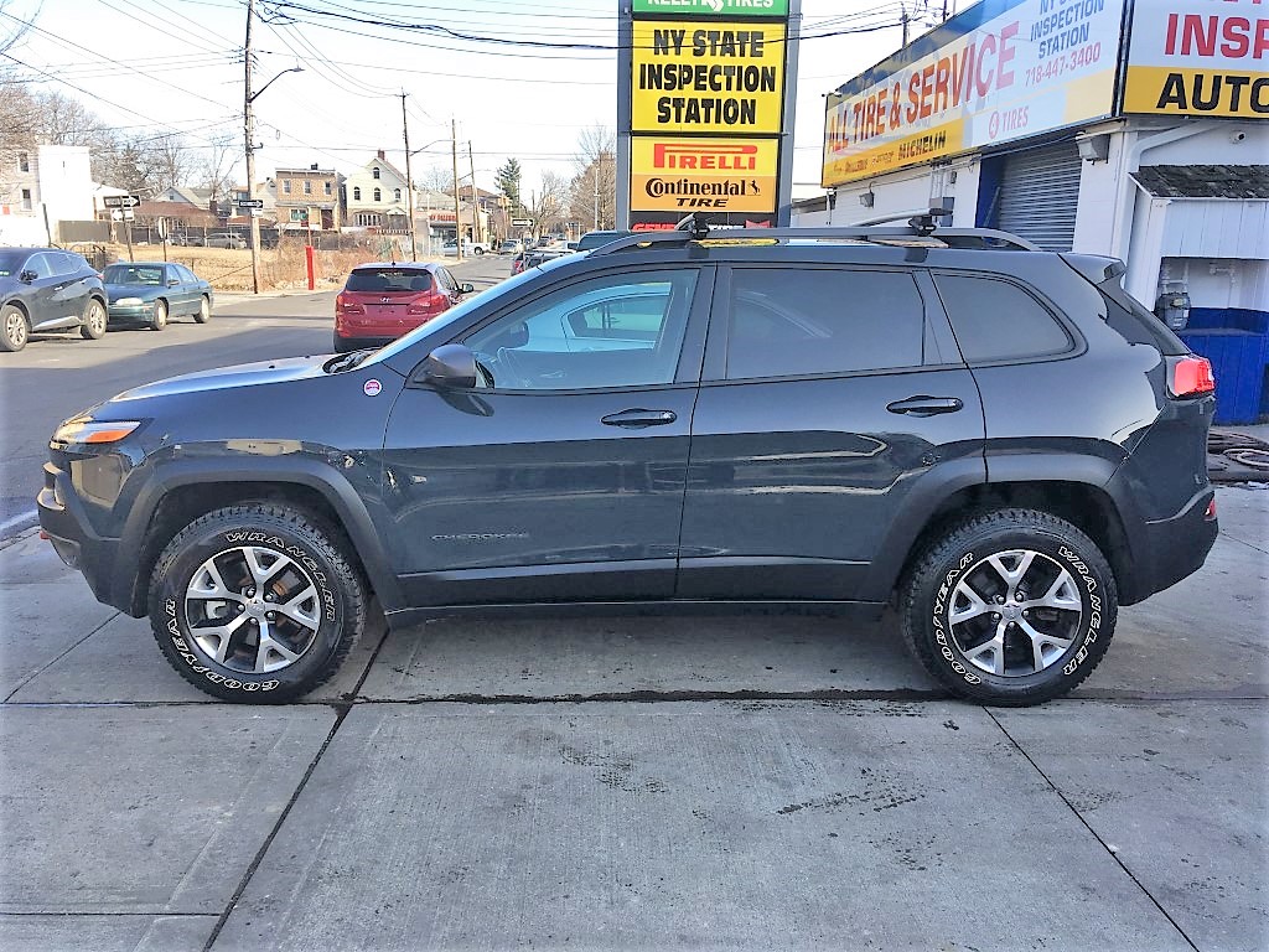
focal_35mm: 29
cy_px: 476
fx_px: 1063
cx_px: 634
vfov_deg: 48.2
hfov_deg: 61.7
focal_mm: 4.15
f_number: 2.2
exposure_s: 1/331
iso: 25
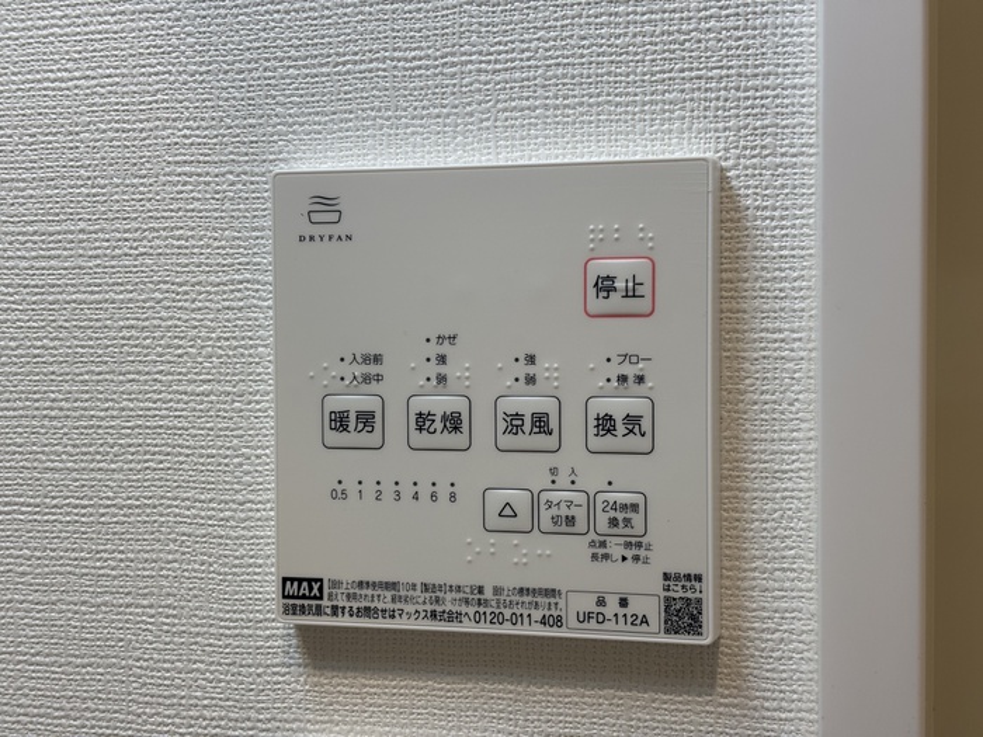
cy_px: 368
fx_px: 1477
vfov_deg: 28.0
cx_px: 492
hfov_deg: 36.8
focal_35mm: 52
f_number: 1.6
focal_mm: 5.96
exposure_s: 1/60
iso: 32
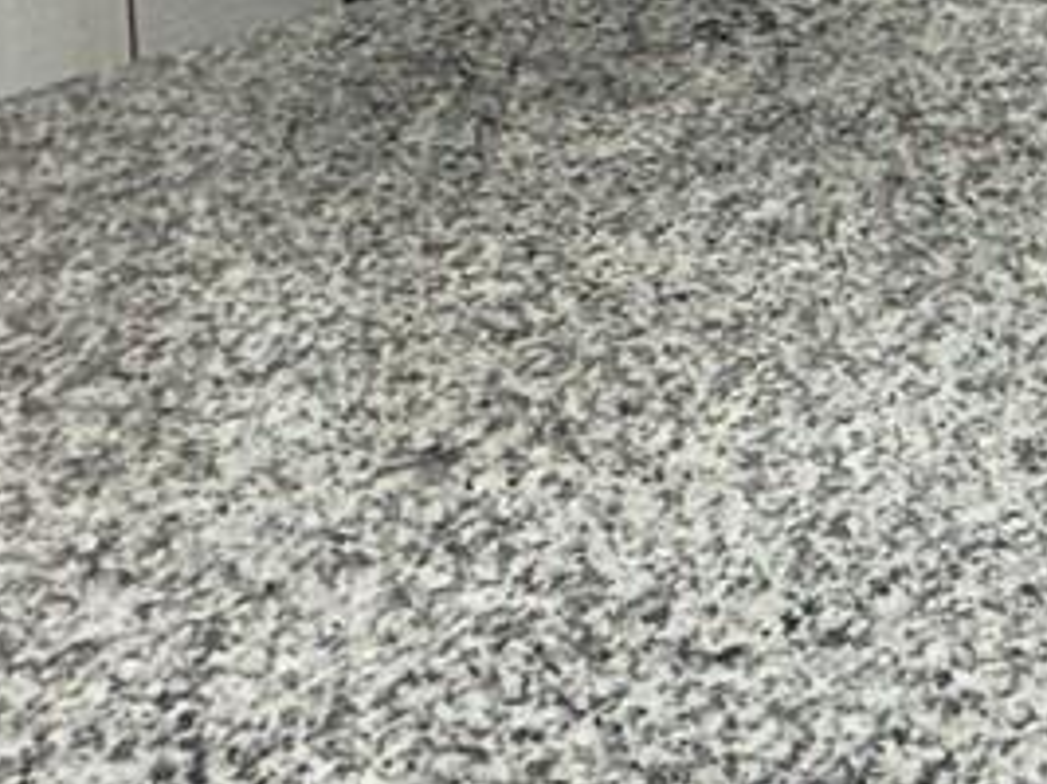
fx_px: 2540
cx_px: 1506
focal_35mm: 84
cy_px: -858
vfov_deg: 14.2
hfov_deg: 20.4
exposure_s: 1/122
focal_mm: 2.22
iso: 64
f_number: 2.2
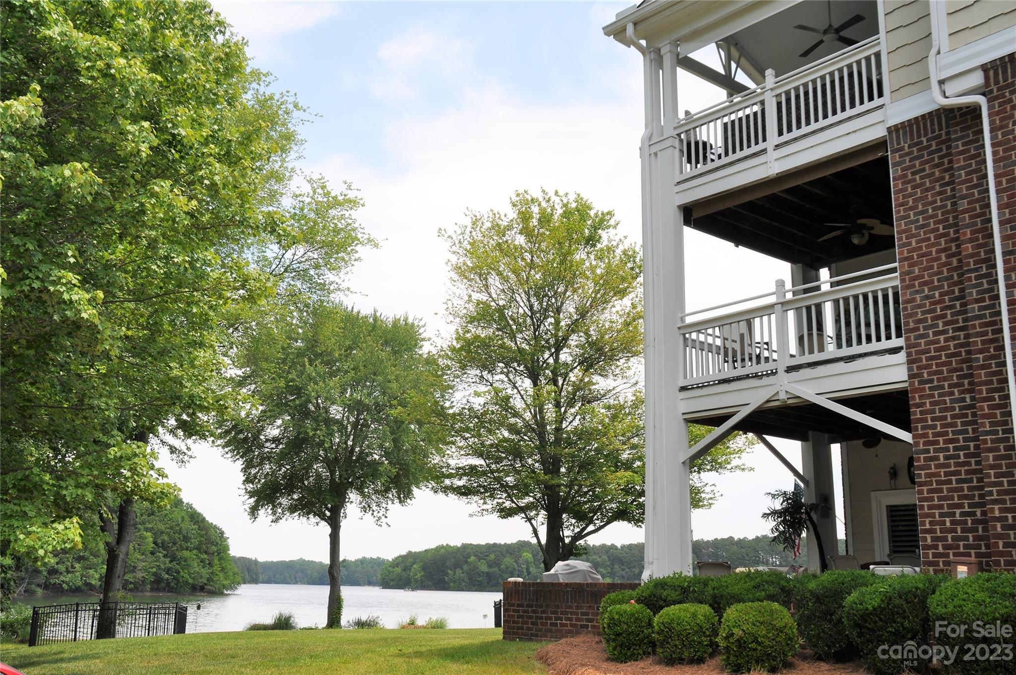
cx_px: 508
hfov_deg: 51.3
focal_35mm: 38
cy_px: 338
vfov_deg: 35.4
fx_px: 1057
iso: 200
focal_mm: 25
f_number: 14
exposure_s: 1/200
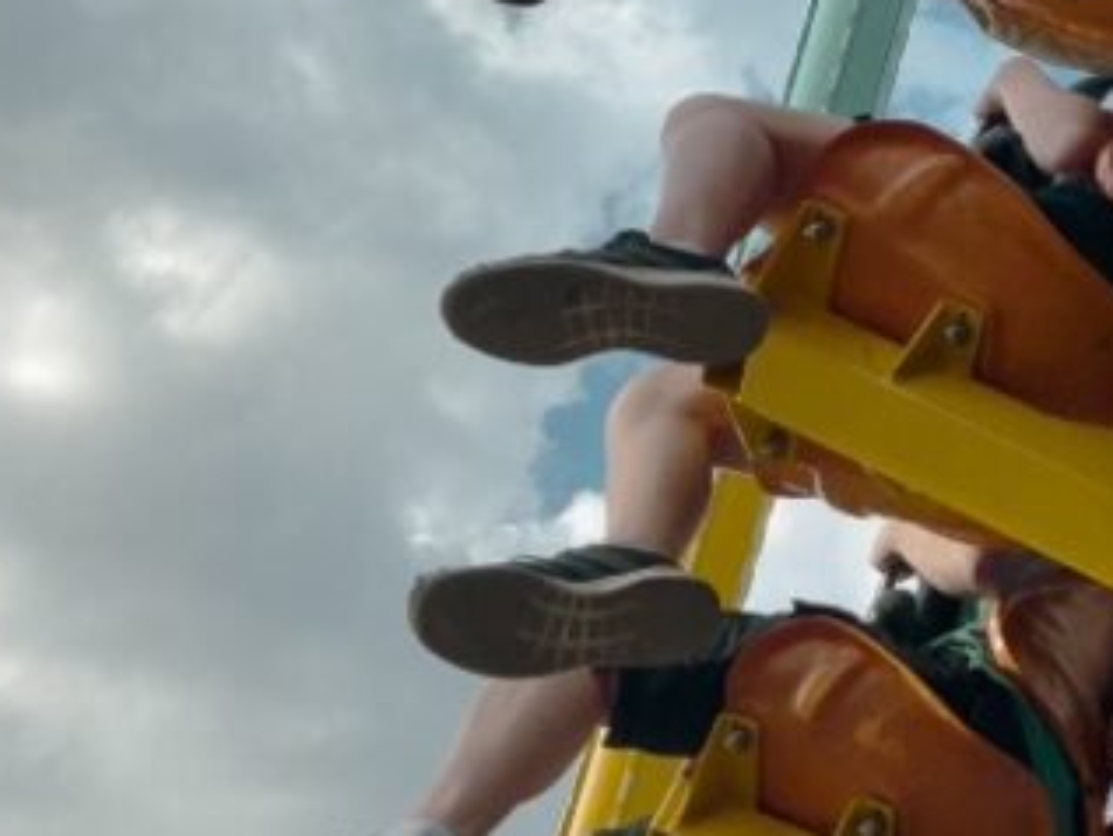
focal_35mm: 84
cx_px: 1022
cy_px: 225
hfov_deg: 22.6
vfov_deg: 17.5
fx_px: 2702
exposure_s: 1/4300
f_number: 1.5
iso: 50
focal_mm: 5.7
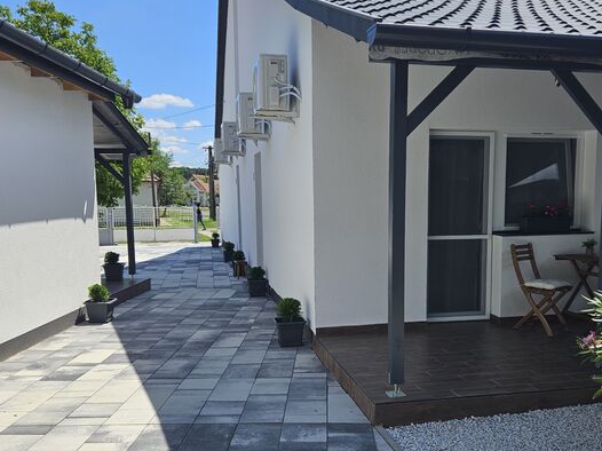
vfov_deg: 40.5
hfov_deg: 52.5
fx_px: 608
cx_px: 339
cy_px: 264
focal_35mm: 35
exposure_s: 1/2000
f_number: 1.8
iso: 25
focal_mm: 5.4
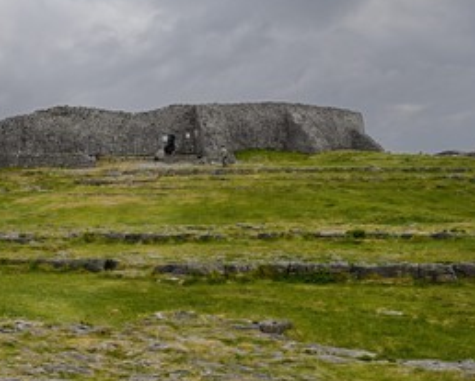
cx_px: 93
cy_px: 215
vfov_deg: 27.6
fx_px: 774
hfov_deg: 33.1
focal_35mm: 55
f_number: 3.5
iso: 100
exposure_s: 1/640
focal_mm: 24
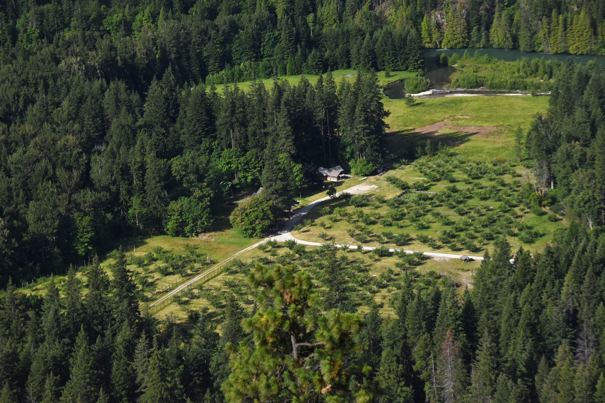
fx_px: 2168
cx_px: 302
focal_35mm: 129
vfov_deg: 10.6
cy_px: 202
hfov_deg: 15.9
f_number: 6.3
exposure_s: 1/2500
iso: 500
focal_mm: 86
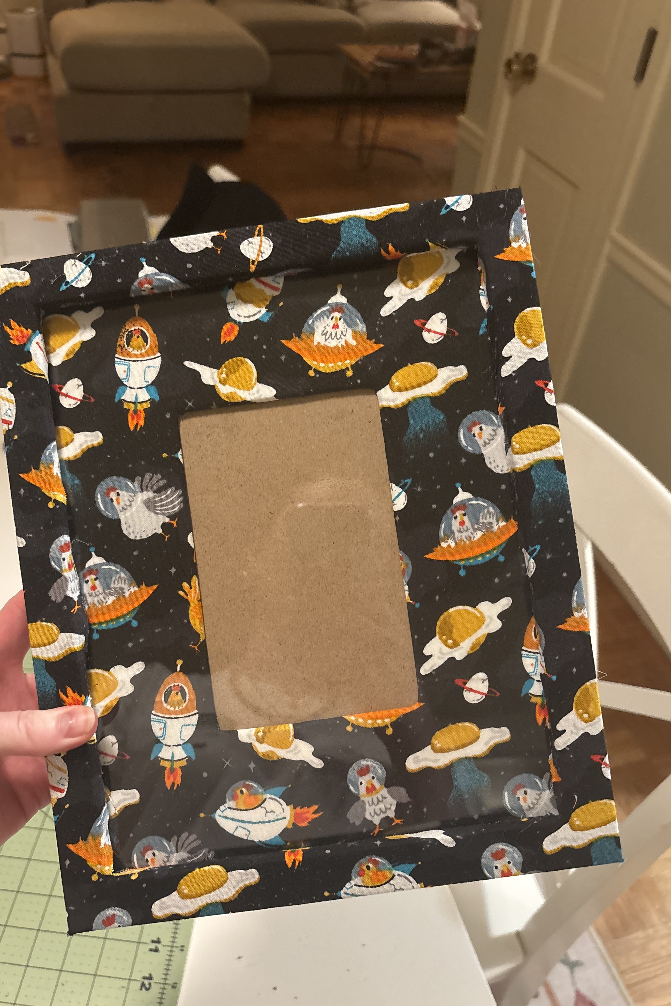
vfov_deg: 65.5
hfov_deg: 46.4
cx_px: 322
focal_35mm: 28
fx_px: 783
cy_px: 510
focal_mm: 5.96
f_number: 1.6
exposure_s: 1/40
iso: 500
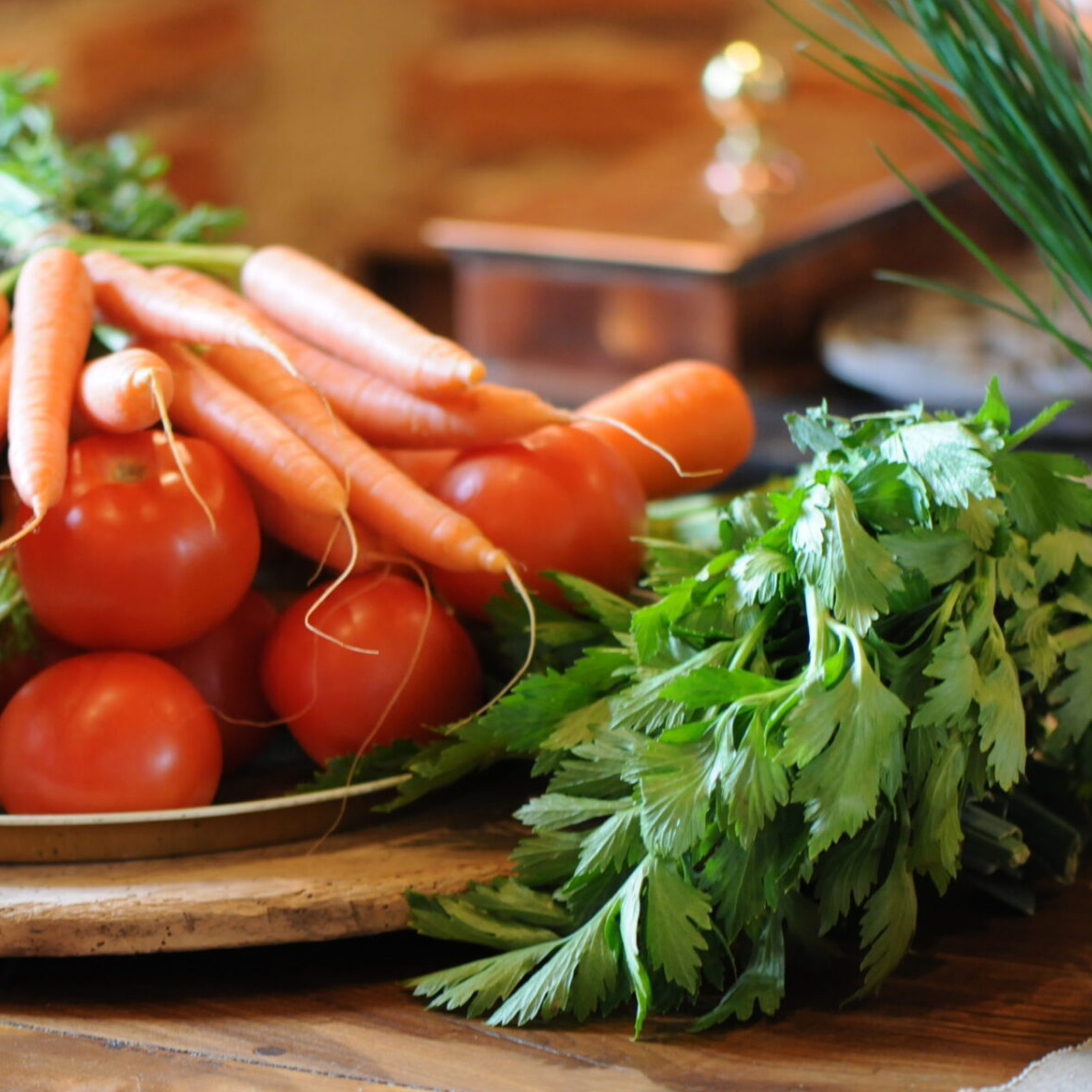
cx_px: 538
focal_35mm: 203
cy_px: 545
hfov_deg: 8.6
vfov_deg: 8.6
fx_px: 7232
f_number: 3
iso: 800
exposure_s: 1/25
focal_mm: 105
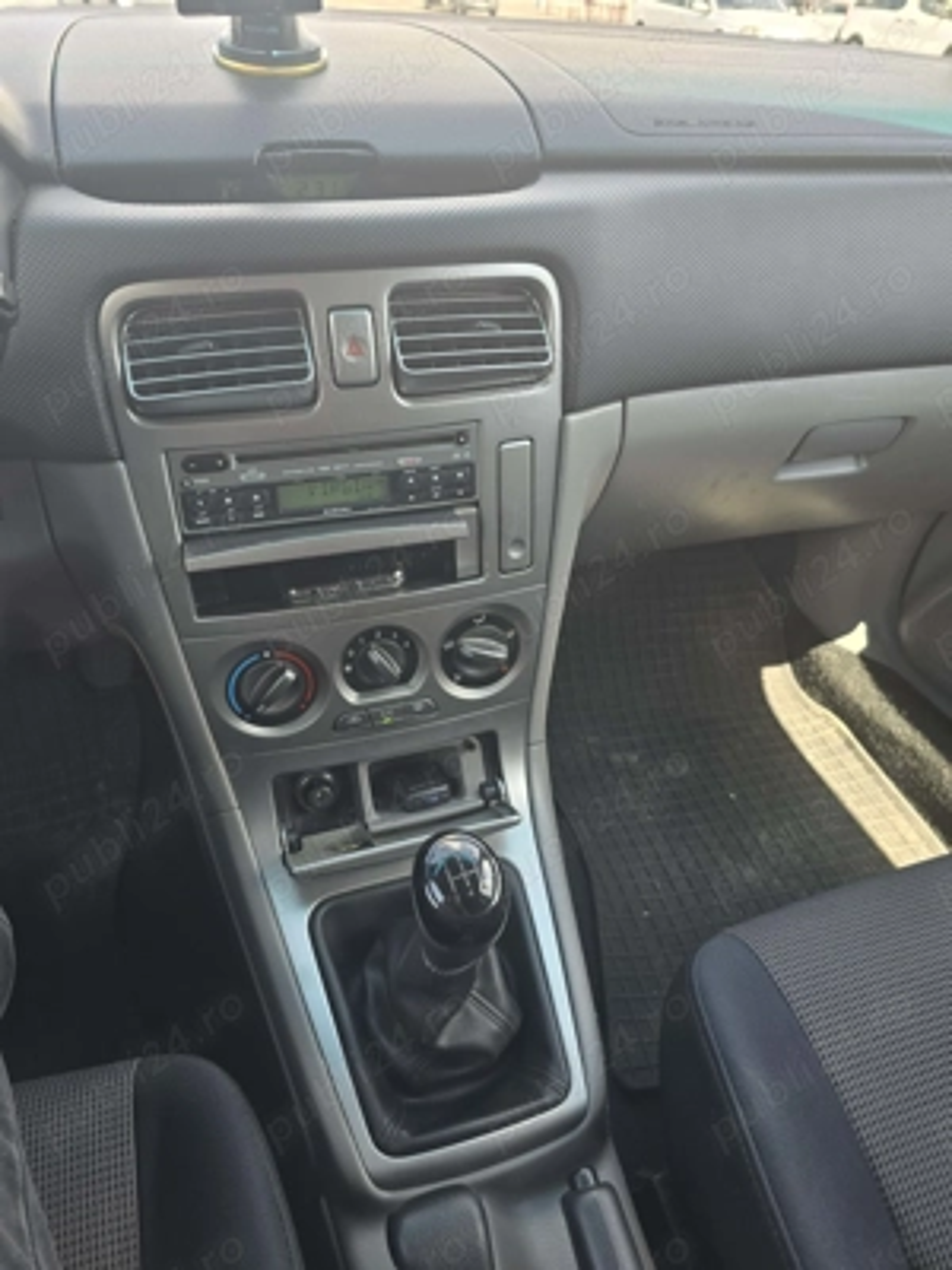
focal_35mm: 23
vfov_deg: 73.9
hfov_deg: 58.9
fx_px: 843
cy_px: 635
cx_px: 476
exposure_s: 1/180
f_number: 1.7
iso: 50
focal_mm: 6.3
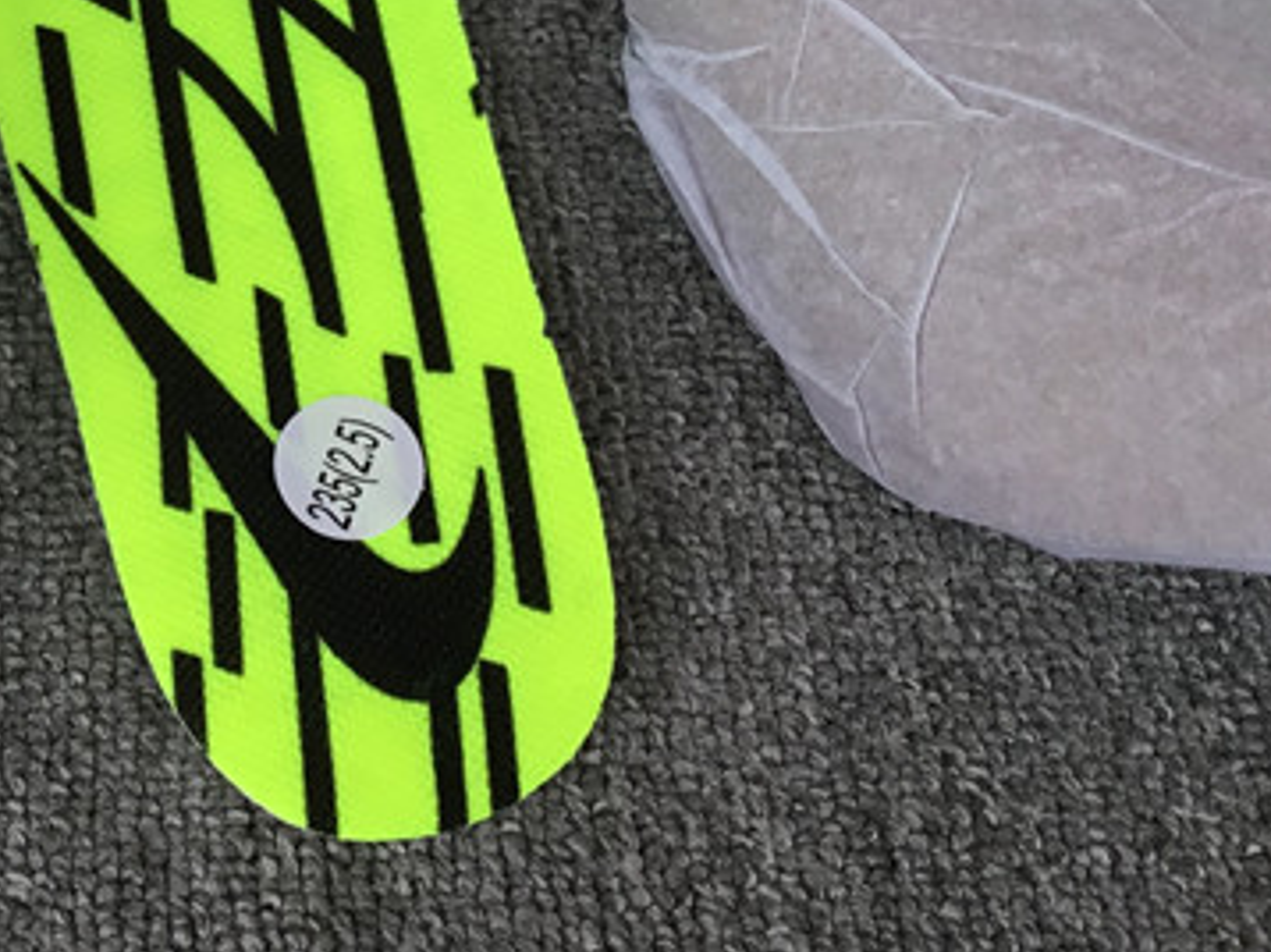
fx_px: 2862
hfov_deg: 24.0
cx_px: 25
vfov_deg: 18.2
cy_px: -91
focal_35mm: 78
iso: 25
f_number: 2.4
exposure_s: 1/101
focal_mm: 3.3
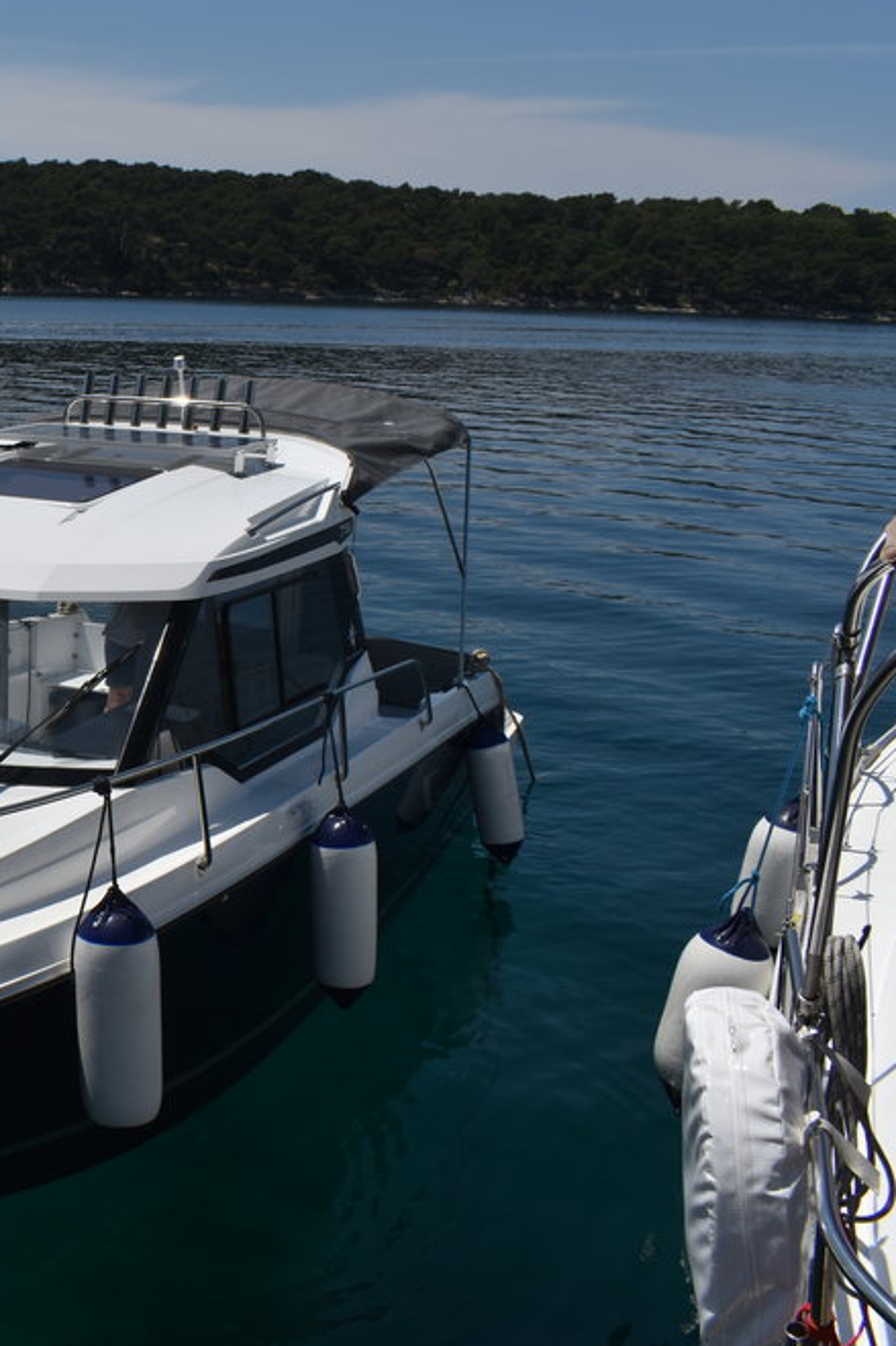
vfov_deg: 47.4
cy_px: 673
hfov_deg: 29.2
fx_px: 1531
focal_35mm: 41
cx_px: -110
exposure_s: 1/640
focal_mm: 18
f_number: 13
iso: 100
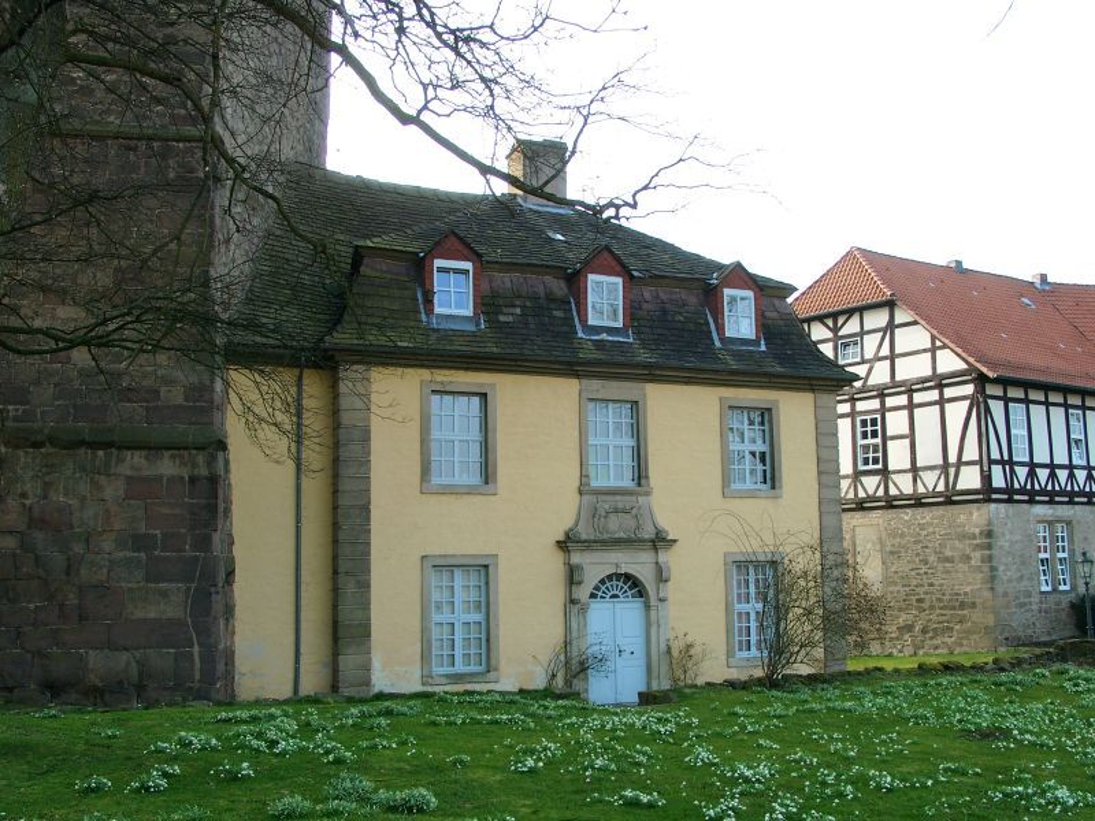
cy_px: 410
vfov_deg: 41.8
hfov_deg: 54.0
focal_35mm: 34
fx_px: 1076
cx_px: 548
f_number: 4
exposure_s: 1/161
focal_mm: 7.13
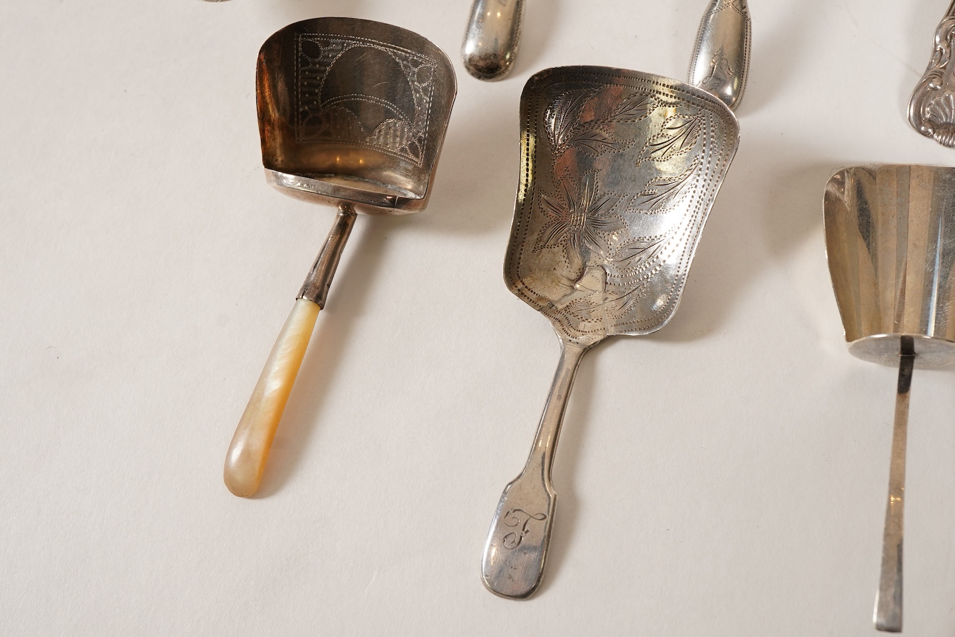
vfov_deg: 29.9
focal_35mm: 45
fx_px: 1194
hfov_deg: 43.6
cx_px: 478
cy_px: 318
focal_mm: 30
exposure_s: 1/125
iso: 400
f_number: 16
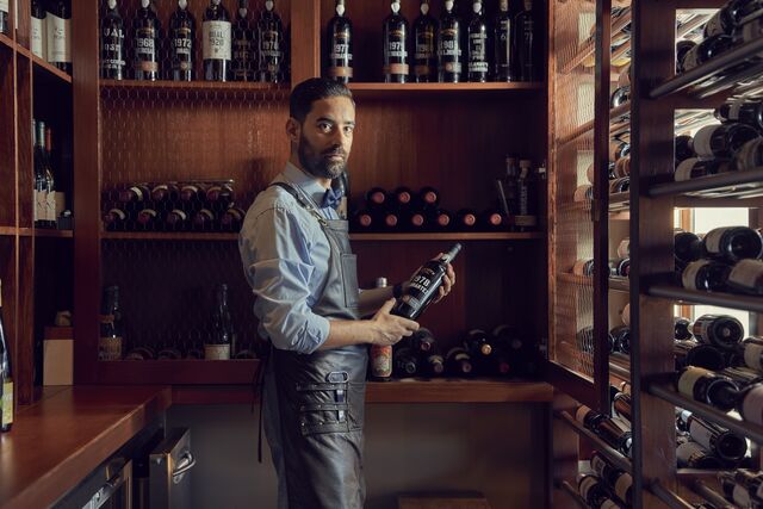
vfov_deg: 24.6
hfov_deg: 36.2
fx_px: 1166
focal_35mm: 55
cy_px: 254
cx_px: 382
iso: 400
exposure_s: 1/60
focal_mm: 55
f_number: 2.8
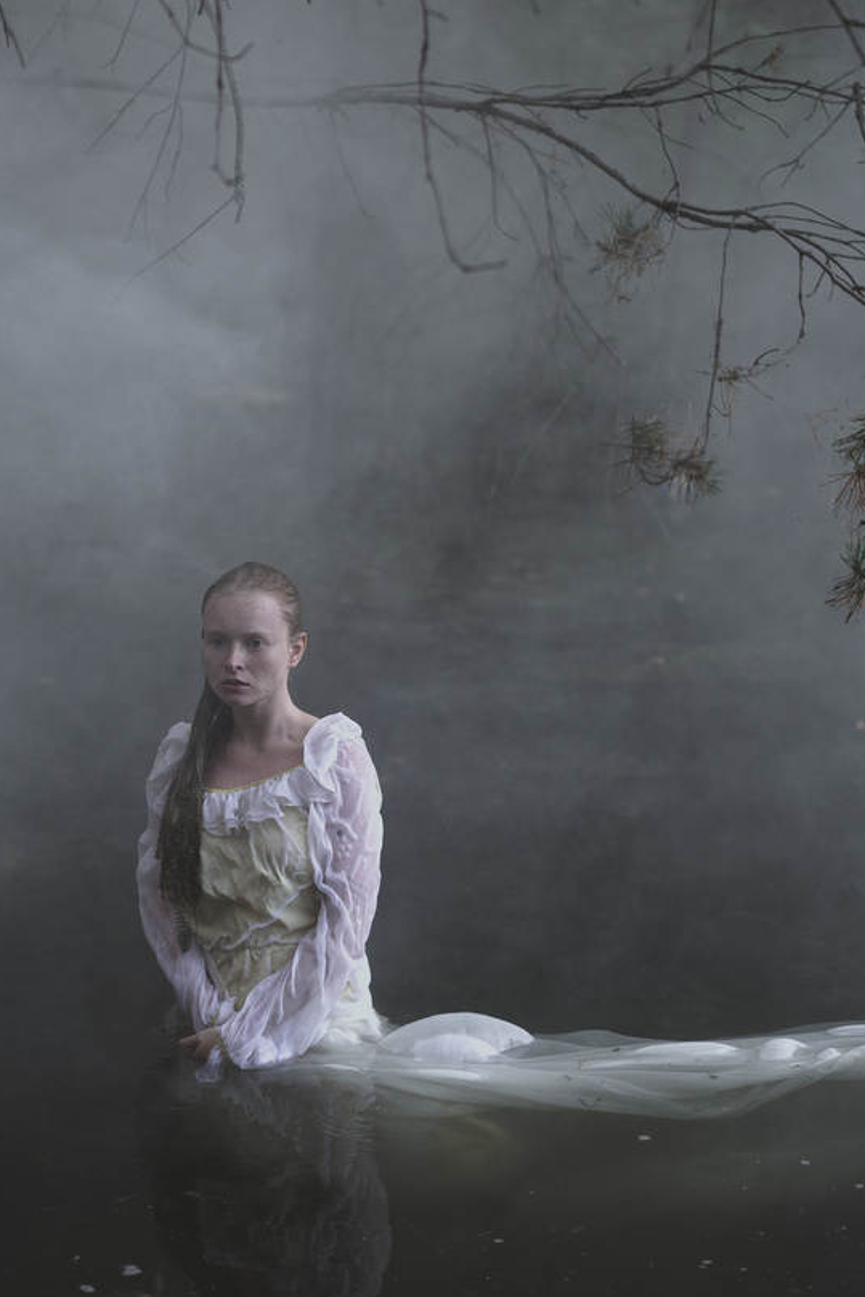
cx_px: 359
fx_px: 3746
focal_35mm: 104
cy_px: 645
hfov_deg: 13.2
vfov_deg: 19.6
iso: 400
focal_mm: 56
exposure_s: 1/125
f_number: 1.4
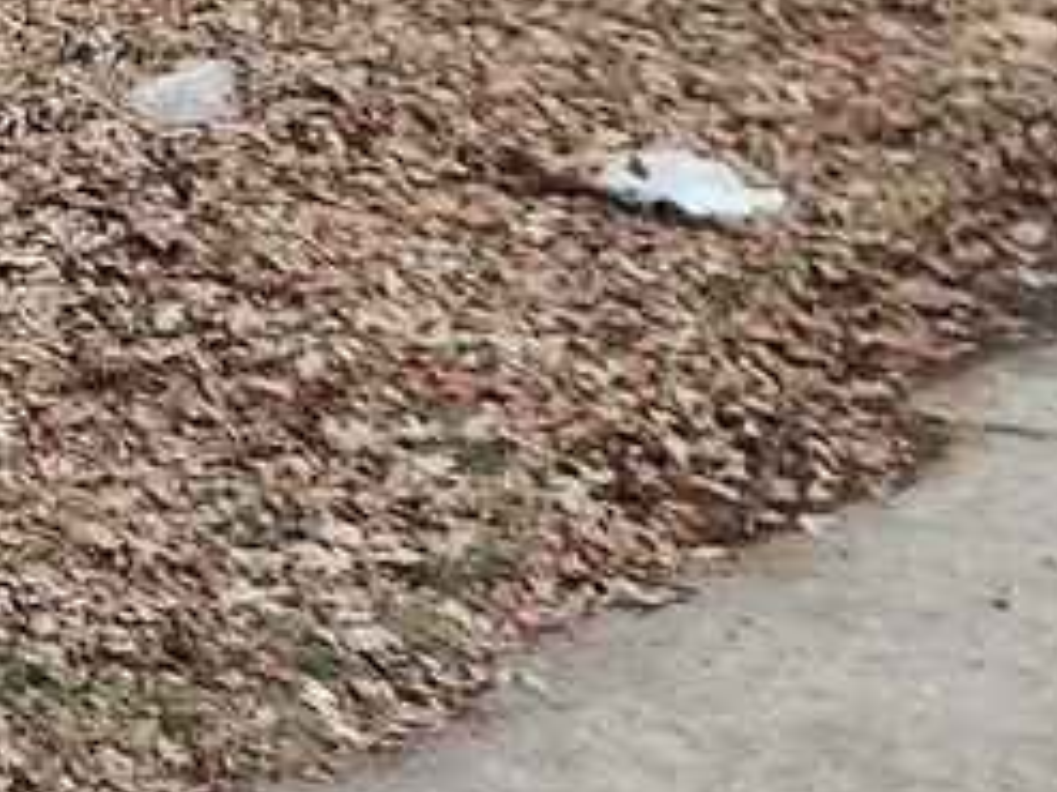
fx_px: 4090
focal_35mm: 134
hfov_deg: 11.5
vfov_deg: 10.0
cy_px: -912
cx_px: -1652
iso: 320
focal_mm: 5.4
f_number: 1.8
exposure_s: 1/120
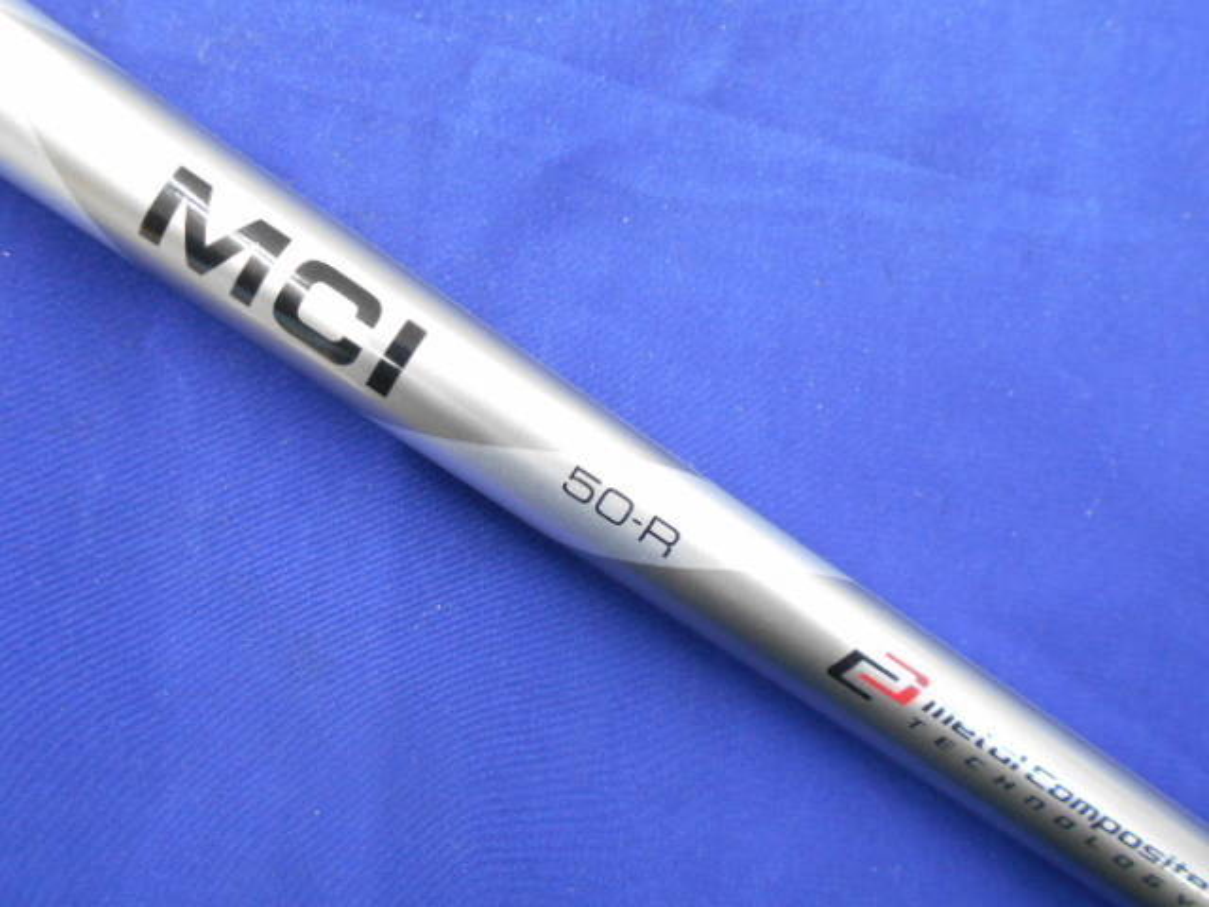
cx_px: 604
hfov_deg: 67.3
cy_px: 454
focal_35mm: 26
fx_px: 908
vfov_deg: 53.1
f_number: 3.2
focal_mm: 4.6
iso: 400
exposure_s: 1/13
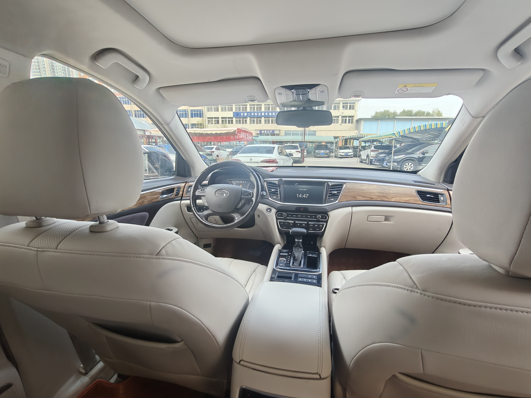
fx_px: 230
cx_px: 266
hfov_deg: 98.2
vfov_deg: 81.7
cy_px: 199
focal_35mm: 15
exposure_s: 1/180
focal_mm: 2.3
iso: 800
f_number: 2
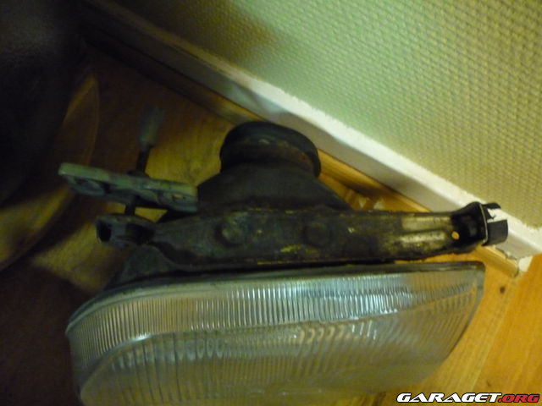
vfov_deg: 42.9
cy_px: 203
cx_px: 271
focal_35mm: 33
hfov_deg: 55.4
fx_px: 517
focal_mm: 5.5
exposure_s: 1/13
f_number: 2.8
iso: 800
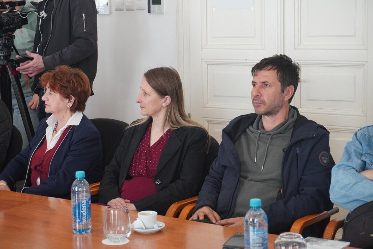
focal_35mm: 75
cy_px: 124
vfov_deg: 18.2
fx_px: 777
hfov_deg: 27.0
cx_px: 186
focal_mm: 50
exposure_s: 1/160
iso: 1600
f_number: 5.6
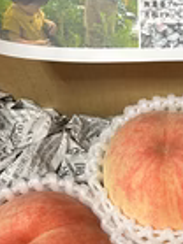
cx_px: 192
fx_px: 529
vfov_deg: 24.7
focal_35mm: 75
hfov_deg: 19.0
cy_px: 248
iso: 200
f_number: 1.5
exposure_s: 1/50
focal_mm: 5.7
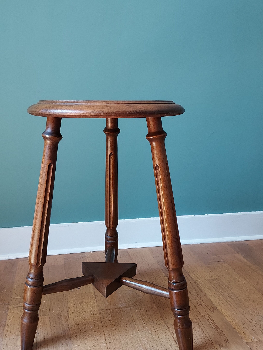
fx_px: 334
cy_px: 183
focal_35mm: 33
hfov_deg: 42.9
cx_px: 114
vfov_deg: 55.3
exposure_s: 1/60
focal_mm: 4.6
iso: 250
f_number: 1.8
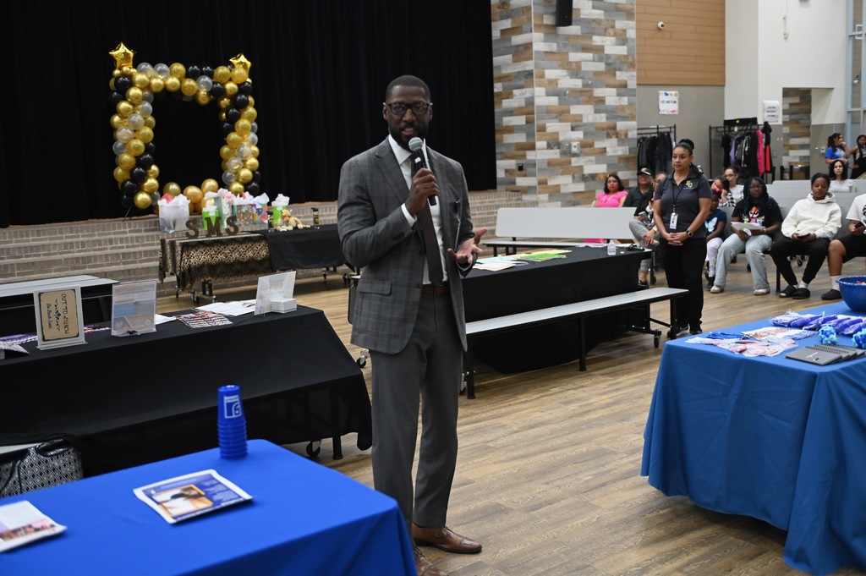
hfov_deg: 50.7
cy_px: 288
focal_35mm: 38
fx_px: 913
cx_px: 433
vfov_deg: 35.0
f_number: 2.8
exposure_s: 1/320
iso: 2500
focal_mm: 38
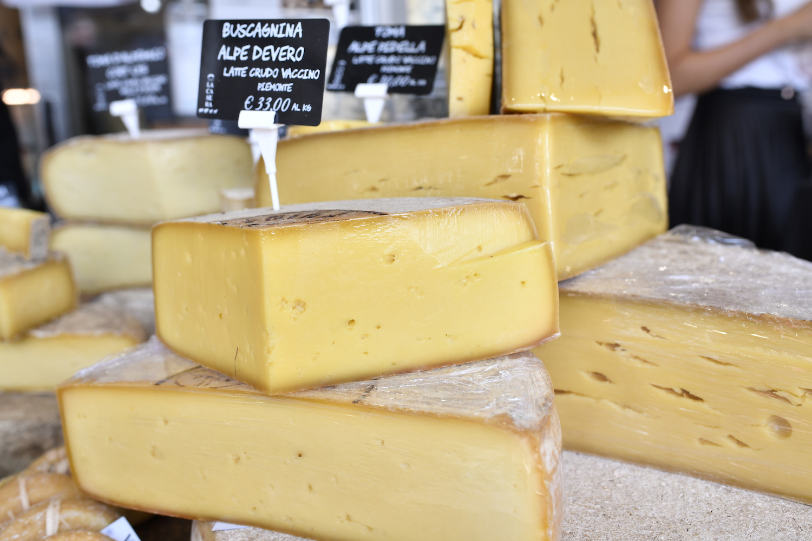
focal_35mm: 35
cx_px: 406
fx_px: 789
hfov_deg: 54.4
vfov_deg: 37.9
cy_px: 270
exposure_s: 1/500
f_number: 5
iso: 400
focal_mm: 35
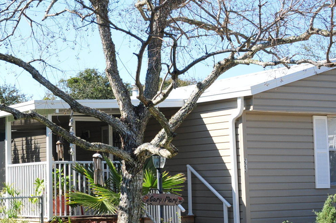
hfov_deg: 23.2
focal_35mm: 87
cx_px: 98
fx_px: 812
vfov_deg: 15.6
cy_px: 66
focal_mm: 27
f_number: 8
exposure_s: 1/250
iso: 200
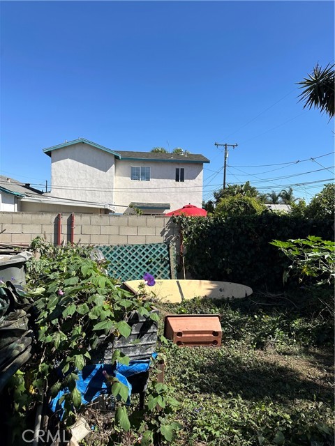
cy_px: 223
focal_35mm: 24
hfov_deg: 56.8
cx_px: 168
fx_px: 310
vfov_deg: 71.6
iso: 80
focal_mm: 6.86
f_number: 1.78
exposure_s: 1/4016
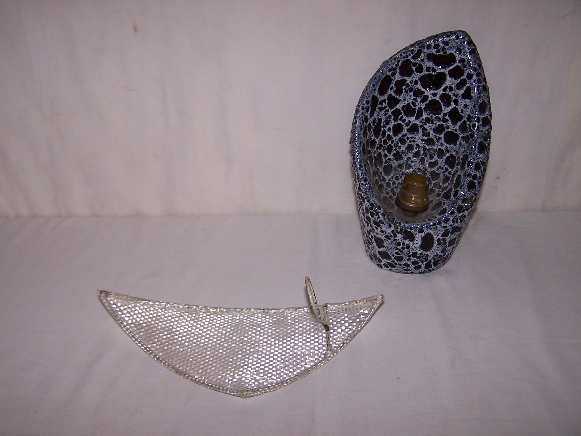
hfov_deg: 49.0
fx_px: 638
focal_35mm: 38
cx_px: 290
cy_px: 218
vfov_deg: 37.7
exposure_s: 1/60
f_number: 2.8
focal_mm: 6.3
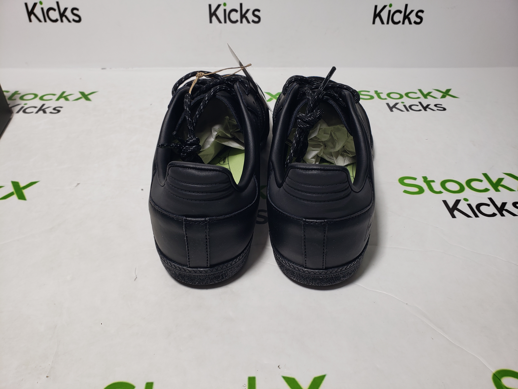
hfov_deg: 67.3
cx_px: 259
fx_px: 389
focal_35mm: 26
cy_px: 194
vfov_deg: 53.1
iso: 50
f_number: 2.4
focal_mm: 4.3
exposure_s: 1/196
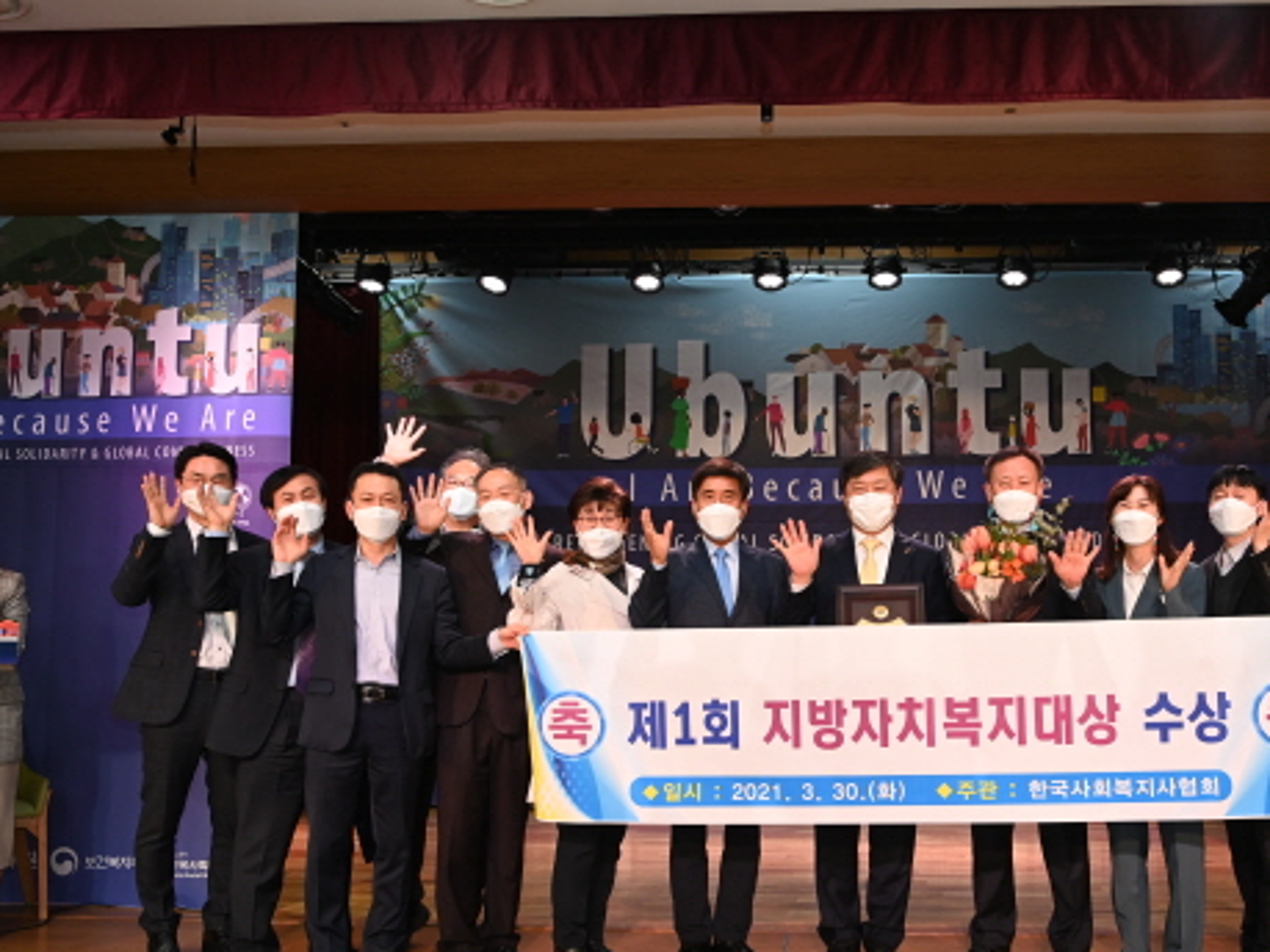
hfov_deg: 47.3
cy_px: 526
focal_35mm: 39
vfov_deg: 36.8
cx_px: 811
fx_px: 1430
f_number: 5.6
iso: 1250
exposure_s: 1/160
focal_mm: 31
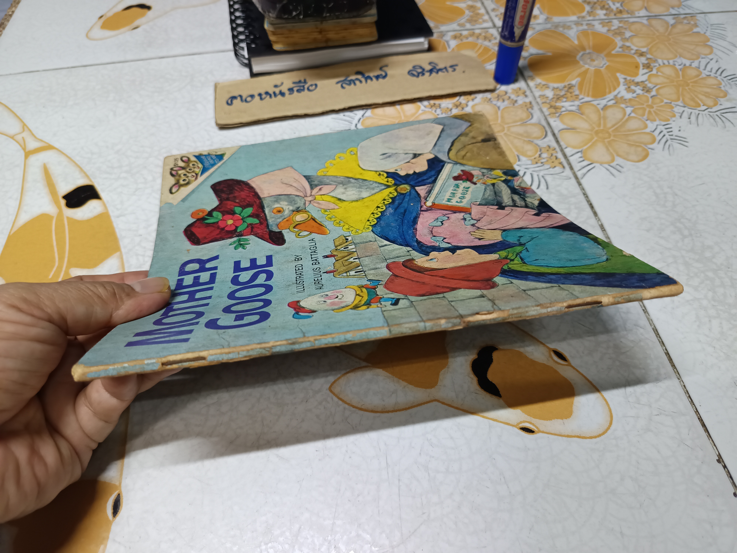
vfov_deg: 56.8
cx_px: 368
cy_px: 276
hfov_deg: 71.6
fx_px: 511
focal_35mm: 24
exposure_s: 1/33.3
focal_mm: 5.31
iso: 1229
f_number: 1.7
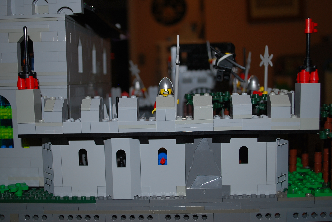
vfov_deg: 34.3
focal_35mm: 39
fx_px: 360
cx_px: 166
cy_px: 111
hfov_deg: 49.5
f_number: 4.5
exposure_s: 1/60
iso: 200
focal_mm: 26
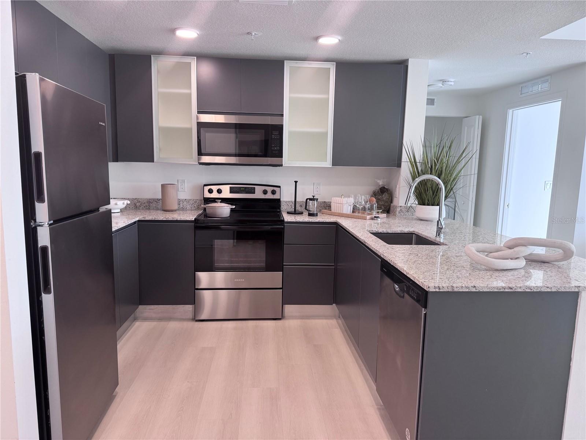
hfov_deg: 71.6
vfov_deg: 56.8
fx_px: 406
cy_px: 220
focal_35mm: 24
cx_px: 293
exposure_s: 1/120
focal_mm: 6.76
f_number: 1.78
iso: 160
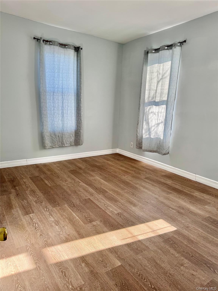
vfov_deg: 71.6
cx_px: 109
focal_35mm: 24
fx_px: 202
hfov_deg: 56.8
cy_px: 146
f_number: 1.78
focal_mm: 6.76
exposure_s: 1/262
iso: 80
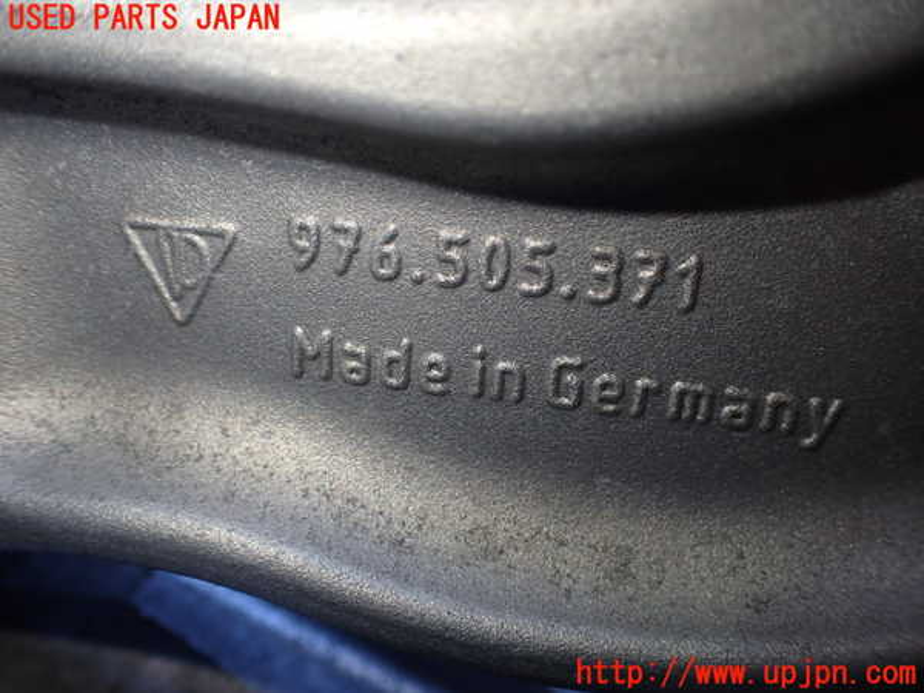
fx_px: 801
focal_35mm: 30
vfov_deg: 46.8
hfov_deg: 60.0
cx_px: 462
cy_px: 346
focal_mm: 5.4
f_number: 2.3
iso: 100
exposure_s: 1/160
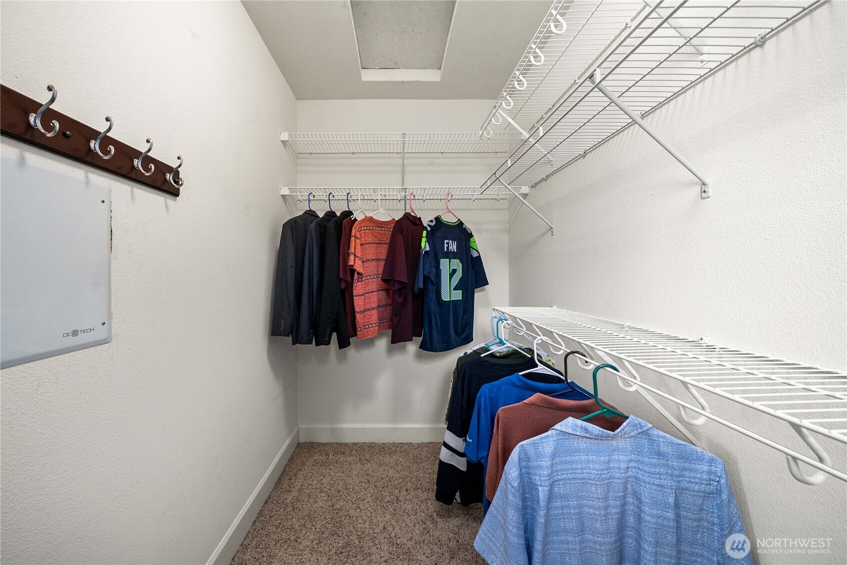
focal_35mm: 12
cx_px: 424
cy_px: 282
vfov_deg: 90.1
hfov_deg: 112.6
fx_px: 282
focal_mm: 12
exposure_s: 1/60
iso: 320
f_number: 7.1
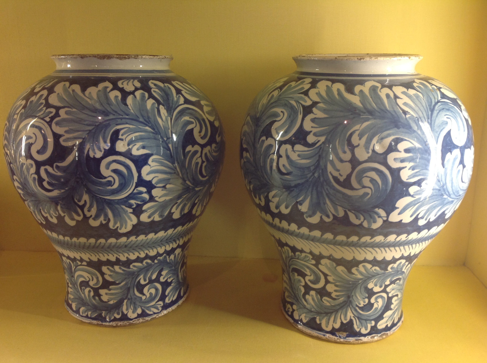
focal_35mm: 35
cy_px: 182
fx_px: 492
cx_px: 244
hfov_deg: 52.7
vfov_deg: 40.6
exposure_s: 1/24
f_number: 2.4
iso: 50
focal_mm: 4.28
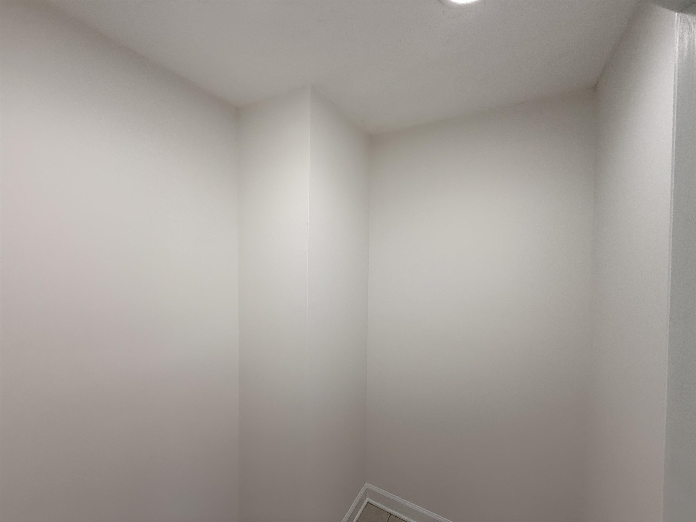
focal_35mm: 14
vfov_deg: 85.7
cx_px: 348
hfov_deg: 102.1
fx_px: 281
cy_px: 261
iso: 100
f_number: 2.2
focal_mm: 2.22
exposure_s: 1/120
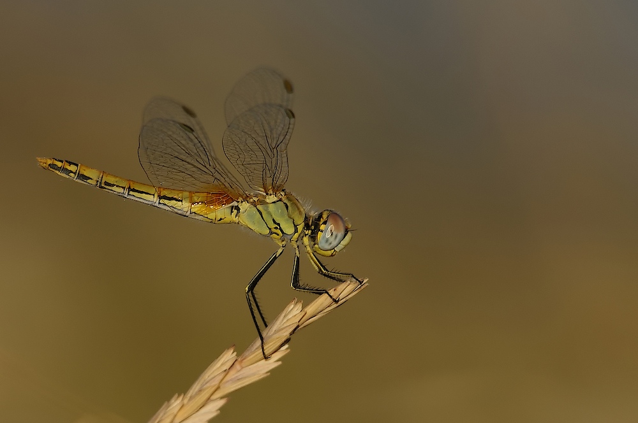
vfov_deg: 1.8
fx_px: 13274
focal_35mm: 750
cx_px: 319
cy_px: 212
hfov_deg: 2.8
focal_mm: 500
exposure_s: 1/250
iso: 100
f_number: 10
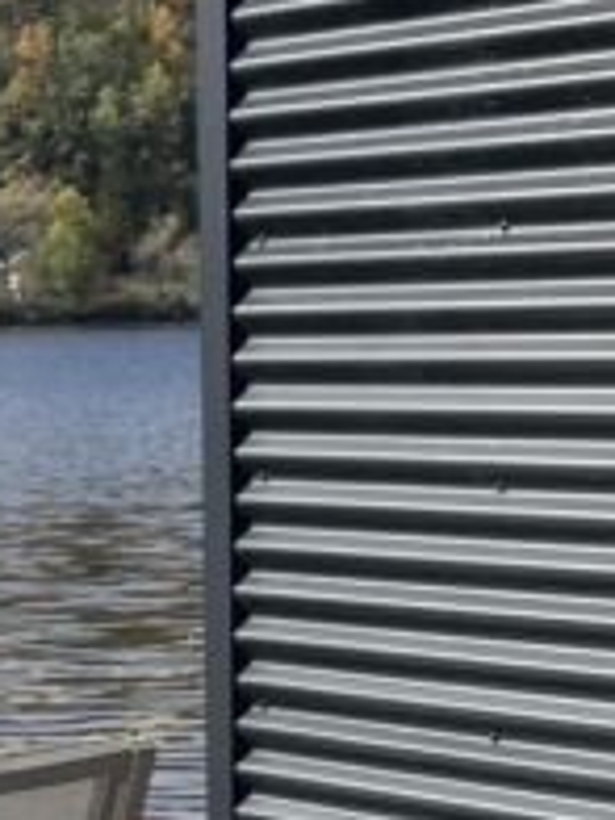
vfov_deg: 13.1
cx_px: 54
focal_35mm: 136
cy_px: 1464
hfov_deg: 10.8
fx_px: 3222
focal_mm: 5.1
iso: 50
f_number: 1.6
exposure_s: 1/2688
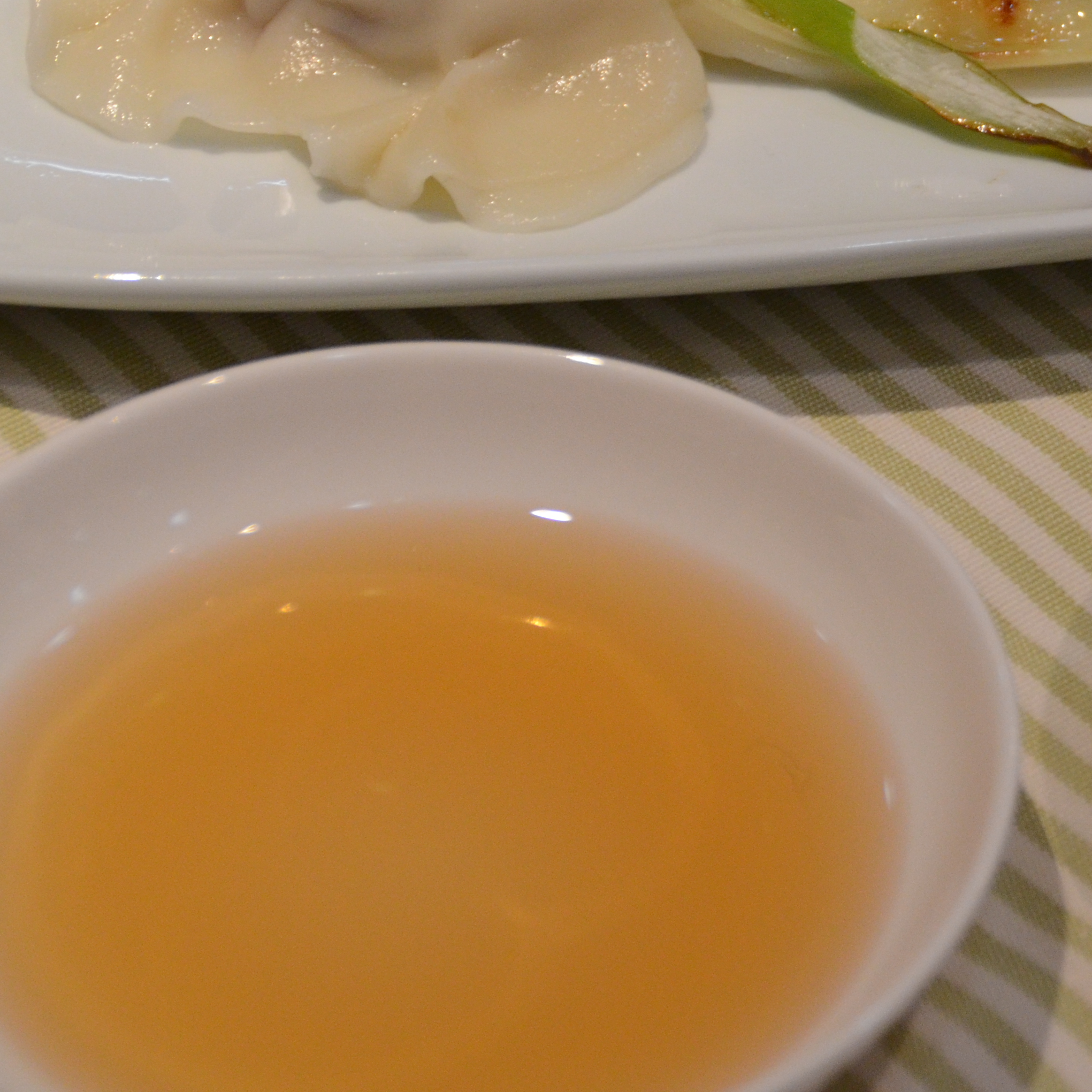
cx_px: 1149
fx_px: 6139
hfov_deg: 10.1
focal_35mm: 172
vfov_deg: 10.1
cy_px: 225
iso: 1250
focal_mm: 56
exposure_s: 1/125
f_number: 7.1
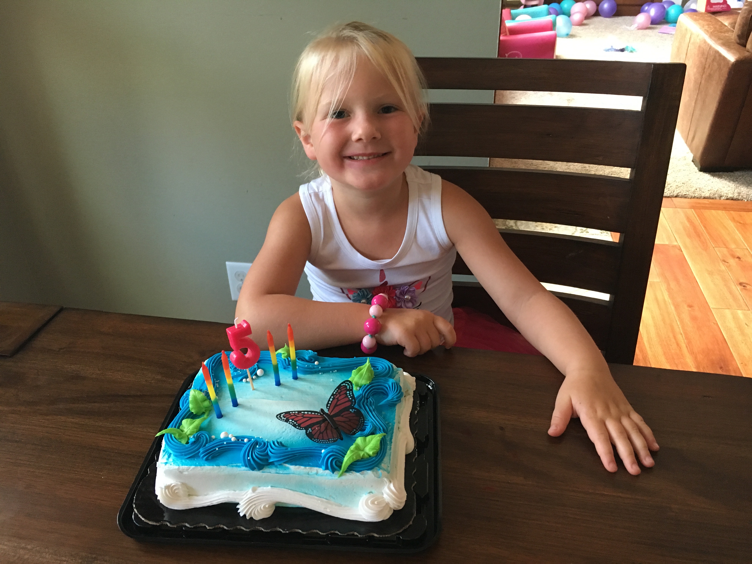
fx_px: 630
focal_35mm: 29
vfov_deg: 48.2
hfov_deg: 61.7
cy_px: 282
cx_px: 376
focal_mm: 4.15
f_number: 2.2
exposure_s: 1/30
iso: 160
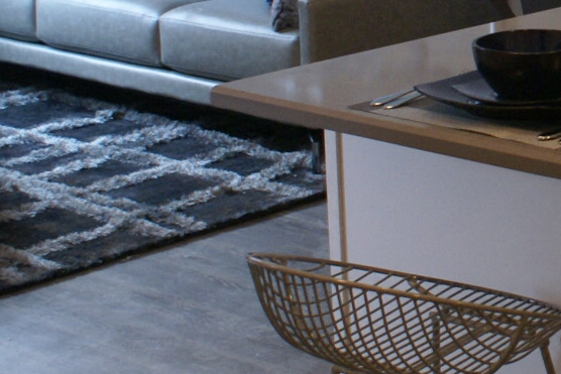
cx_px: 868
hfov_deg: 16.2
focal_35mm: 114
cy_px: 10
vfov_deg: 11.9
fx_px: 1777
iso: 320
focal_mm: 22
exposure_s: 1/40
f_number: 4
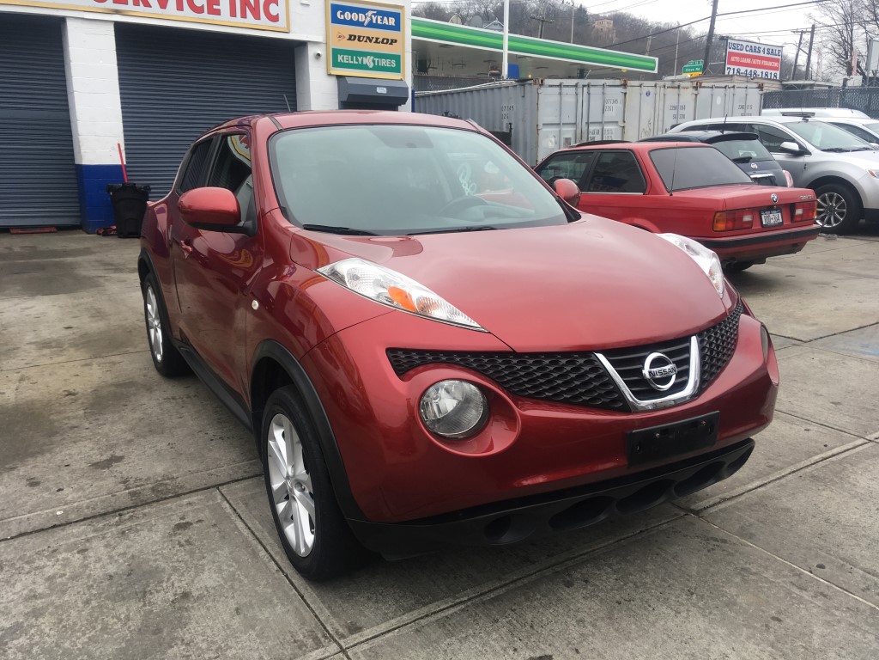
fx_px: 736
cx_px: 440
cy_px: 330
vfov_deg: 48.2
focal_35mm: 29
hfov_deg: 61.7
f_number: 2.2
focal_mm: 4.15
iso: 25
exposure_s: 1/223
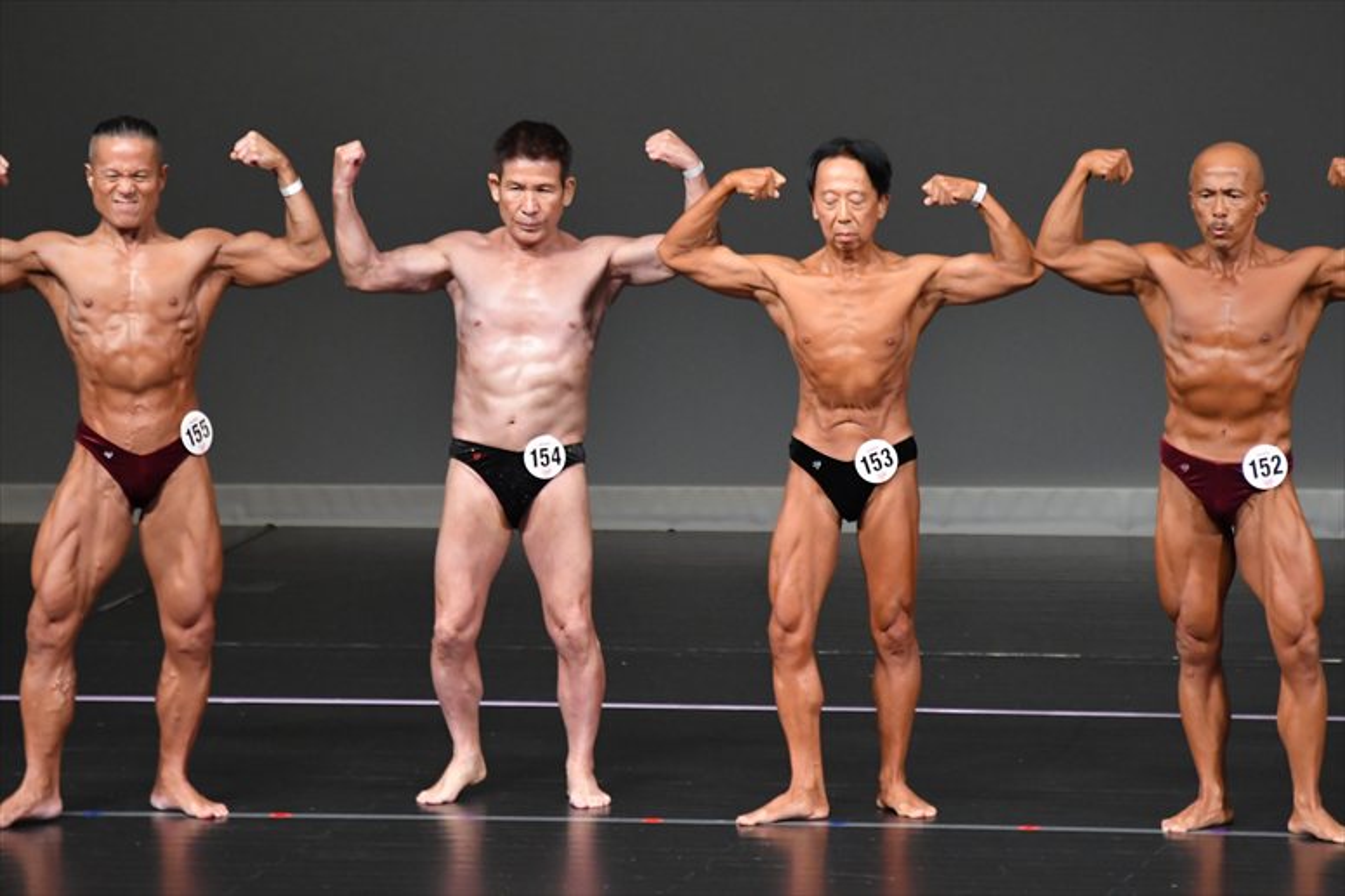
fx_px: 12883
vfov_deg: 4.0
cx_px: 672
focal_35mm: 345
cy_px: 448
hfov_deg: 6.0
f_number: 5.6
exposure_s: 1/400
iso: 4000
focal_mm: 230
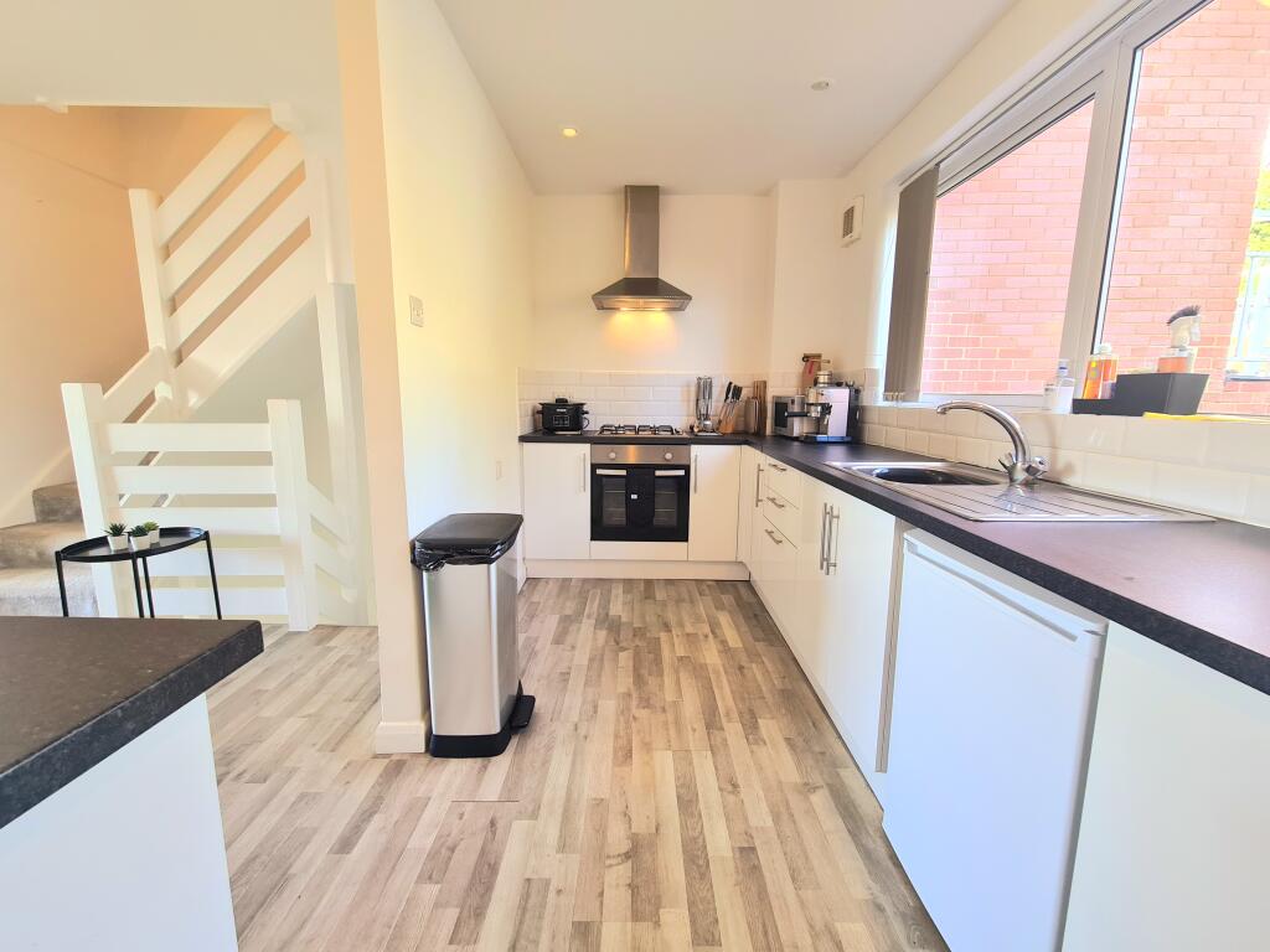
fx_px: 477
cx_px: 635
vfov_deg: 89.9
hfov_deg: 106.2
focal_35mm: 13
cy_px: 476
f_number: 2.2
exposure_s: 1/50
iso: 100
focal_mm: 2.22
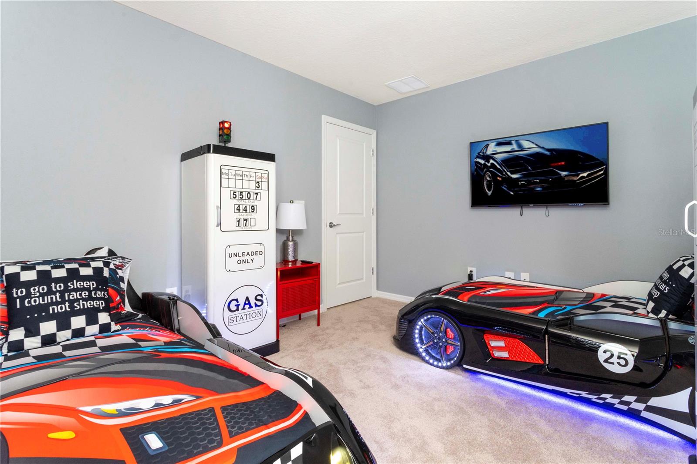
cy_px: 232
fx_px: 329
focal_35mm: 17
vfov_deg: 70.4
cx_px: 348
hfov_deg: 93.3
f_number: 13
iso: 1250
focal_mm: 17
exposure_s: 1/5
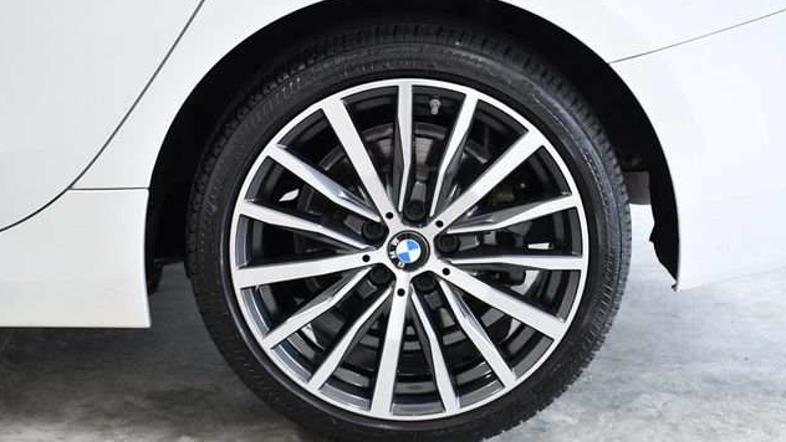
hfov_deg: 29.7
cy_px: 220
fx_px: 1480
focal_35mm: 71
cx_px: 393
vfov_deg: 17.0
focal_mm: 45
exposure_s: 1/250
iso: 2500
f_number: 8
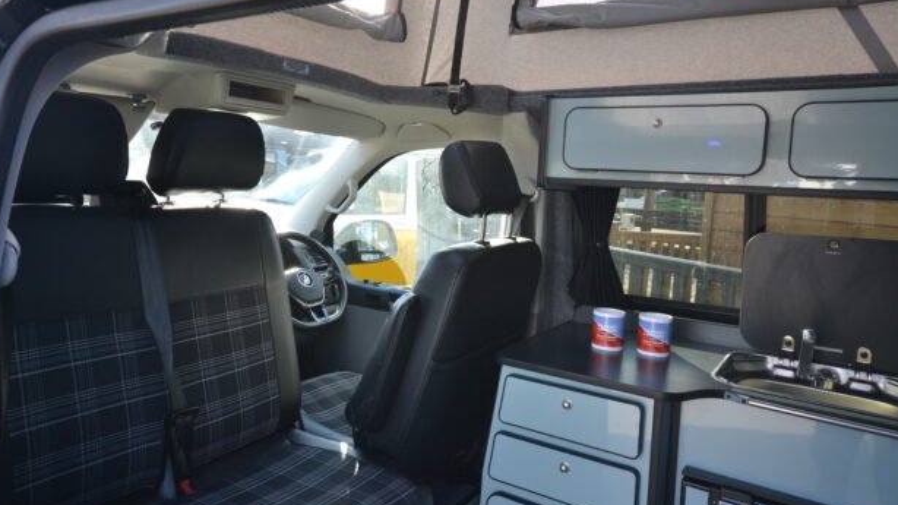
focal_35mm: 25
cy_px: 227
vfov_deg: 46.6
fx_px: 584
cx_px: 444
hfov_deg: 75.1
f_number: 5.6
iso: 400
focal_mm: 15
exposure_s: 1/125
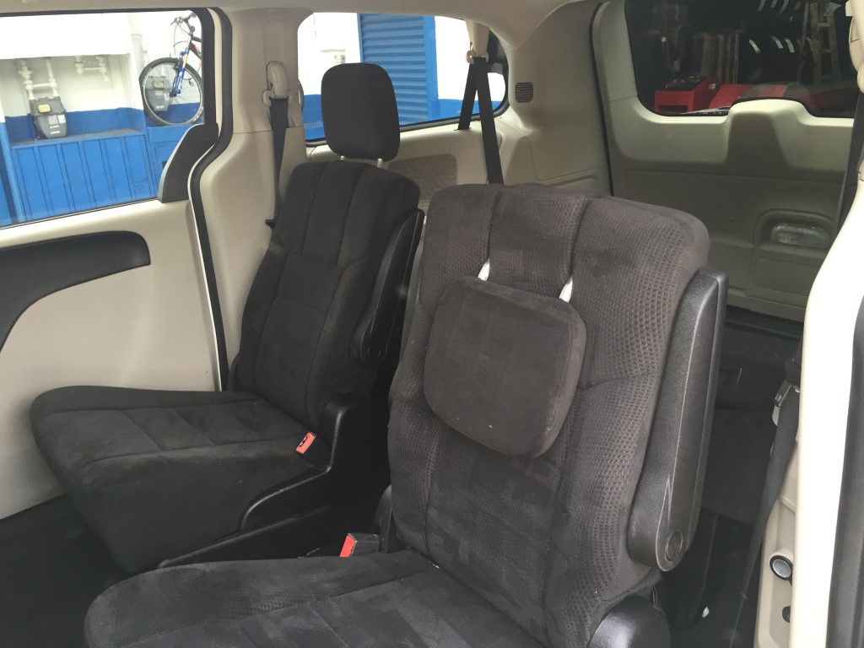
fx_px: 724
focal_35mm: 29
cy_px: 324
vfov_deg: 48.2
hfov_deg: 61.7
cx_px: 432
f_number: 2.2
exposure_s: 1/30
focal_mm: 4.15
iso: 32
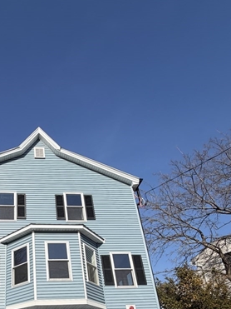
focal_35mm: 29
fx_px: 258
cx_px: 34
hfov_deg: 44.9
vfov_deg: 54.7
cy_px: 271
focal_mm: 2.22
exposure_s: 1/1285
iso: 20
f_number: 2.2
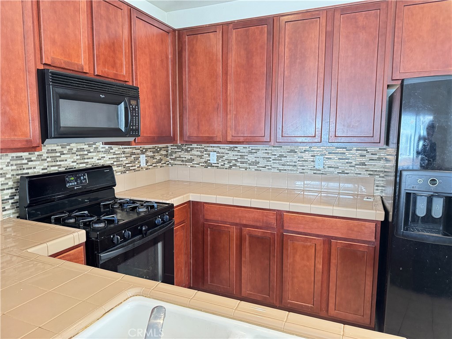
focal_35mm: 24
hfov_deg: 71.6
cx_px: 226
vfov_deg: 56.8
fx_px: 313
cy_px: 170
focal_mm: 6.76
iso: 640
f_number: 1.78
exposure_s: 1/40
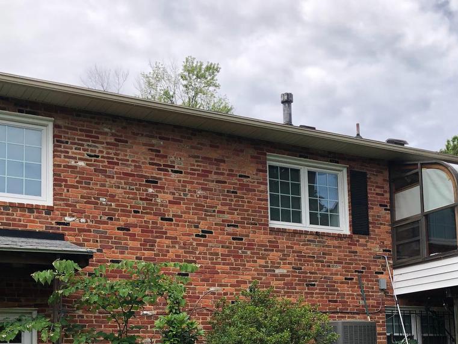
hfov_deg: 36.1
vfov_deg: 26.6
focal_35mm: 53
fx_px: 701
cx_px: 260
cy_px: 306
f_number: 1.8
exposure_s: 1/906
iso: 20
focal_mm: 3.99
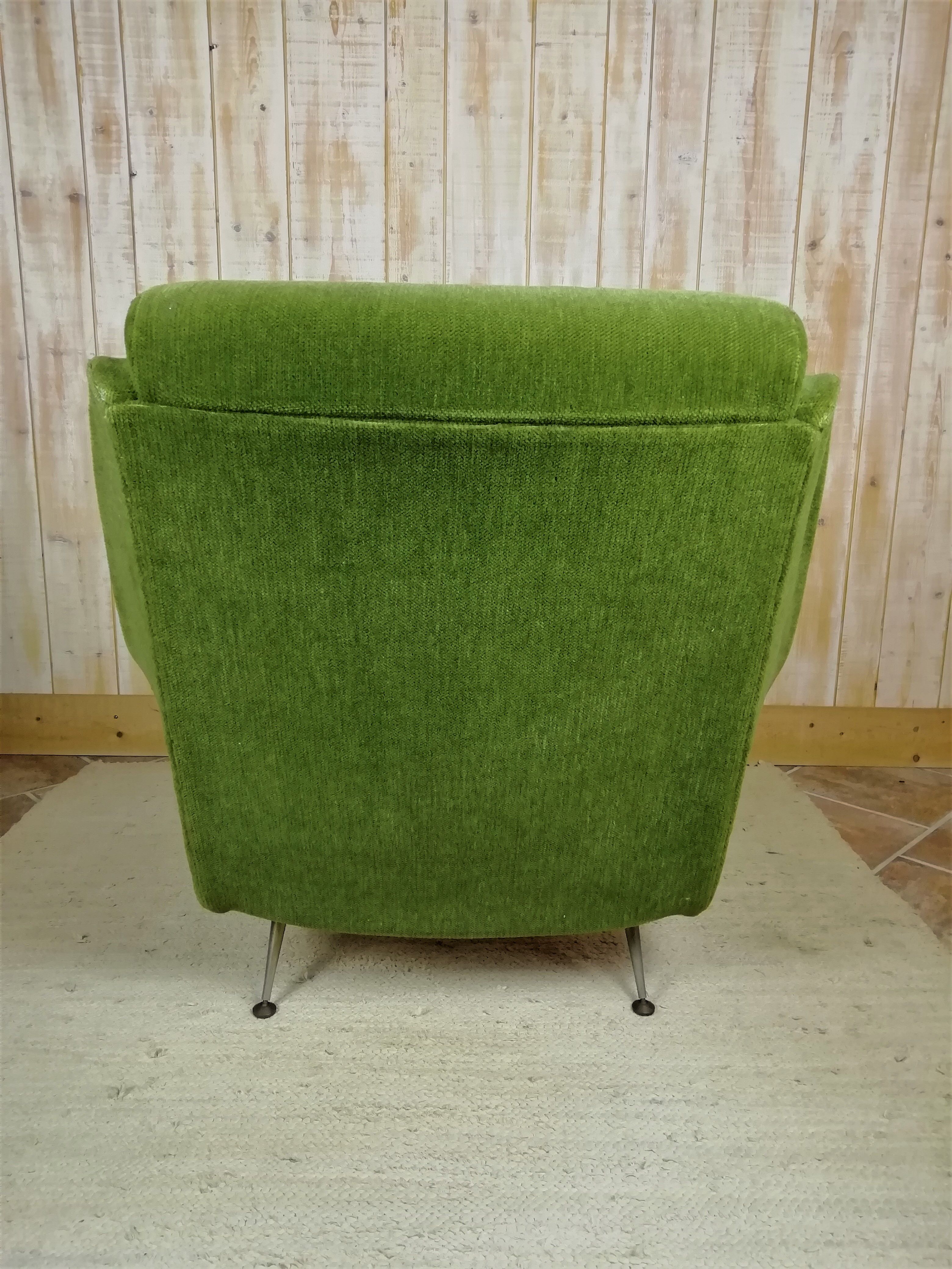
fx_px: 953
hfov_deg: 53.1
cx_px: 476
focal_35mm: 26
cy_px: 634
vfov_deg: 67.3
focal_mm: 3.21
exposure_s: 1/33.3
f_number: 2.2
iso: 125
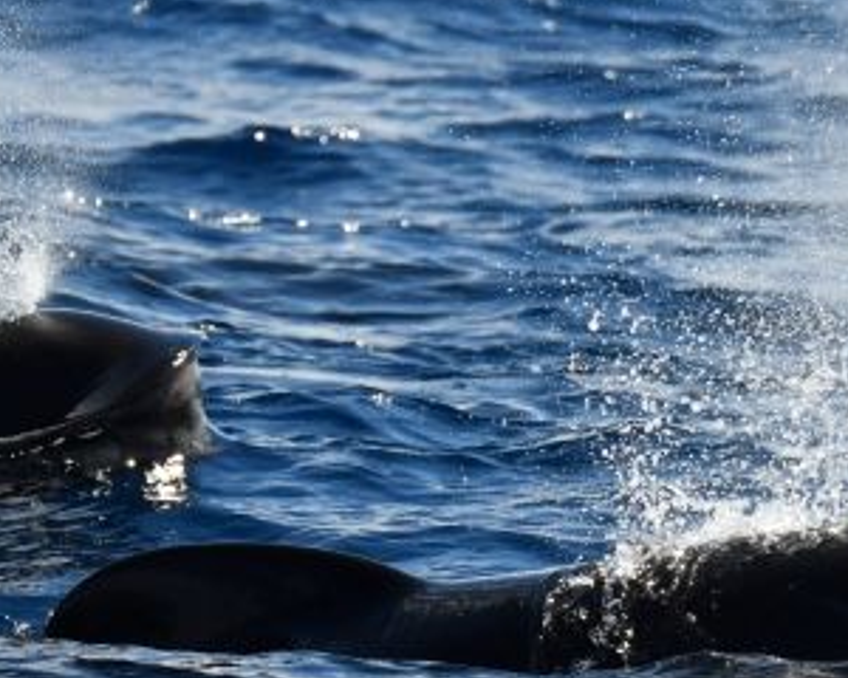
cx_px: 246
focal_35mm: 1879
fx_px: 47158
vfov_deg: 0.8
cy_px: 374
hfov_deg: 1.0
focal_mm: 500
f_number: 8
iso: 400
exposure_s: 1/2000
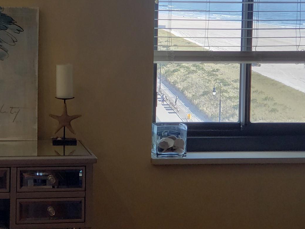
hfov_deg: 19.0
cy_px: 65
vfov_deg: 14.3
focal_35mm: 103
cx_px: 94
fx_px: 907
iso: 32
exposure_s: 1/122
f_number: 2.4
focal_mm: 6
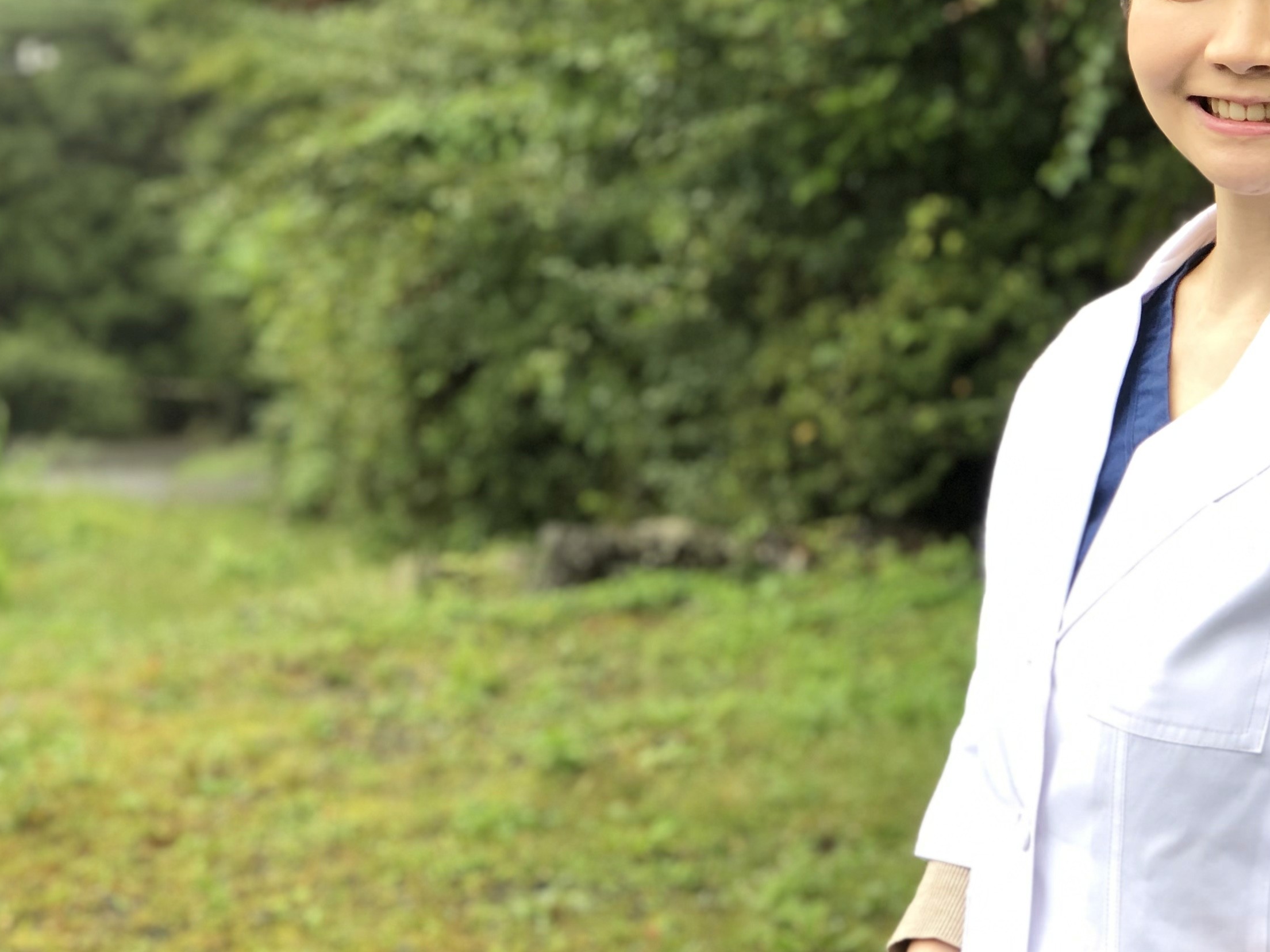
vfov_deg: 14.1
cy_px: 148
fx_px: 3815
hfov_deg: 18.8
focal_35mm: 104
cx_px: 860
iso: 20
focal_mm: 6.6
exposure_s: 1/60
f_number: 2.8
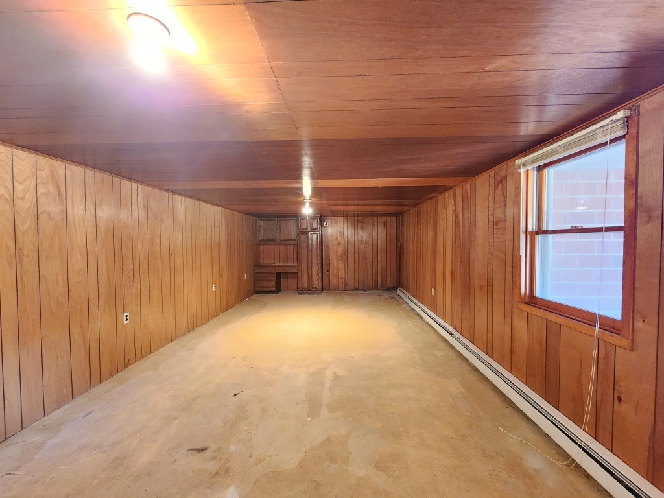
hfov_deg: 106.2
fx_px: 249
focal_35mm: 13
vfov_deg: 89.9
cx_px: 332
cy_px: 249
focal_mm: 2.2
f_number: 2.2
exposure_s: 1/24
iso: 1000
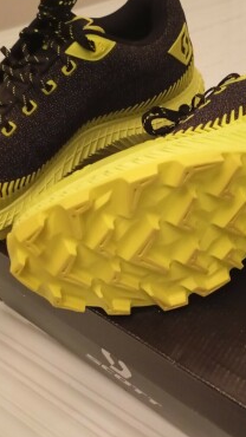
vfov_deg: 52.8
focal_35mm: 38
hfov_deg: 31.0
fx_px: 441
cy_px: 228
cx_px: 160
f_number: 1.8
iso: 3575
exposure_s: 1/20
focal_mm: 4.27
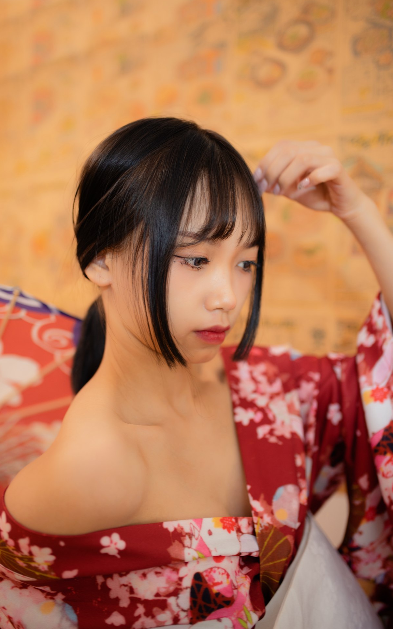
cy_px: 313
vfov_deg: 54.0
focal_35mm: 36
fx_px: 617
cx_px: 182
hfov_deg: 35.3
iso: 280
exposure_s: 1/50
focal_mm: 35
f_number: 1.8
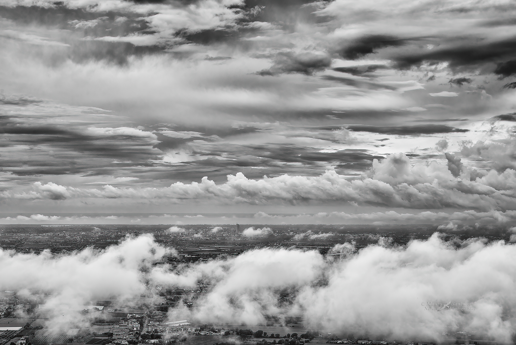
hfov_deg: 28.8
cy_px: 172
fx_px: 1004
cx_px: 258
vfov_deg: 19.5
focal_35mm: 70
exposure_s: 1/320
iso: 160
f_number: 11
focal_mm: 70
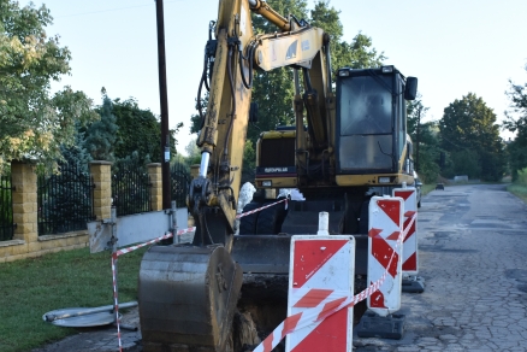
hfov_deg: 41.0
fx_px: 703
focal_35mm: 48
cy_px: 227
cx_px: 224
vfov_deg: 27.9
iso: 800
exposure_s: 1/400
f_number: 8
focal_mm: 20
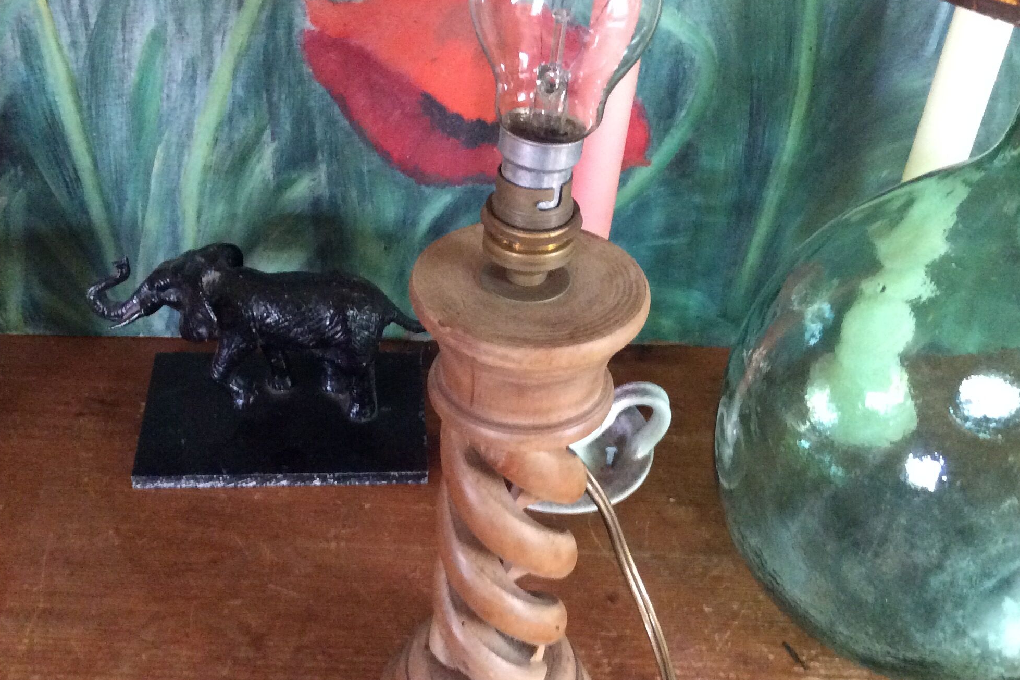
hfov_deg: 44.5
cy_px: 367
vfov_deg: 30.5
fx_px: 1246
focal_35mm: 44
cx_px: 467
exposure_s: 1/17
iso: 320
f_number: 2.4
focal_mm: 3.3
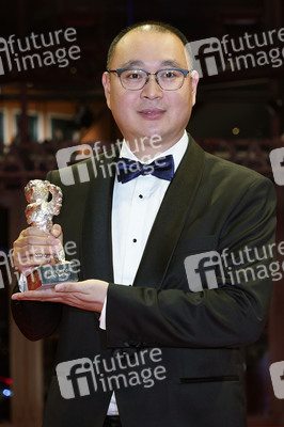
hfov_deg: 15.9
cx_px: 142
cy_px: 214
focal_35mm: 86
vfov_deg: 23.7
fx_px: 1019
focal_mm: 86
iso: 1250
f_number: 5.6
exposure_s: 1/160
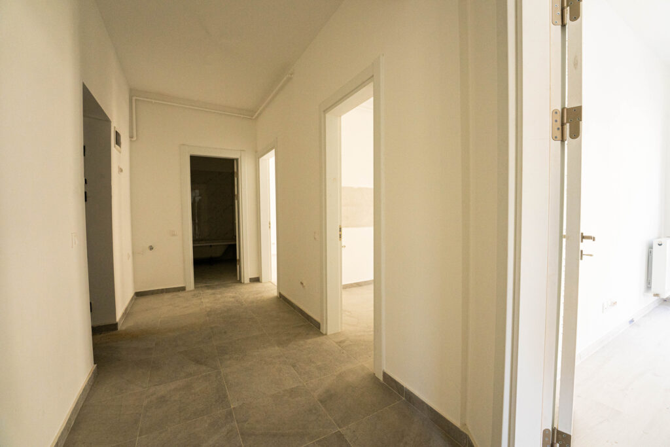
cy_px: 224
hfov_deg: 104.2
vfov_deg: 81.2
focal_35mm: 14
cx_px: 335
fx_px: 261
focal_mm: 14
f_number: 8
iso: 2500
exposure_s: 1/100
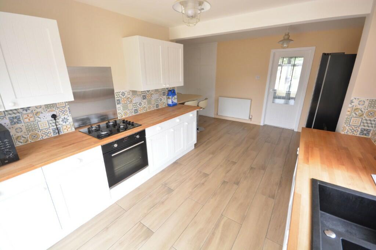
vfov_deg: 77.3
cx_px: 188
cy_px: 125
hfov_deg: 100.4
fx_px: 157
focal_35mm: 15
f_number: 8
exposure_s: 1/8
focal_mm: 10
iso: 400
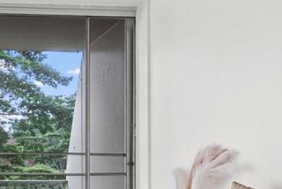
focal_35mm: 60
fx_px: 470
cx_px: -47
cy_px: 206
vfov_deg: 21.5
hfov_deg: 29.3
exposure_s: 1/25
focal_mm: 12
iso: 100
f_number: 2.8
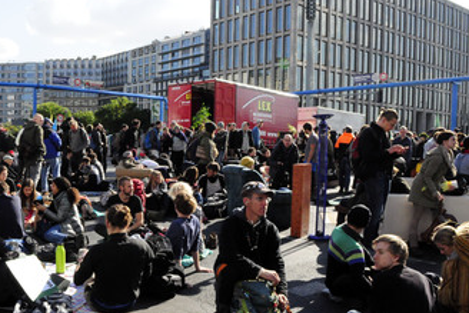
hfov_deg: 51.1
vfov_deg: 35.9
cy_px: 183
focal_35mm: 37
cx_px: 163
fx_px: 482
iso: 3200
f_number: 16
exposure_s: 1/1000
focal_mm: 18
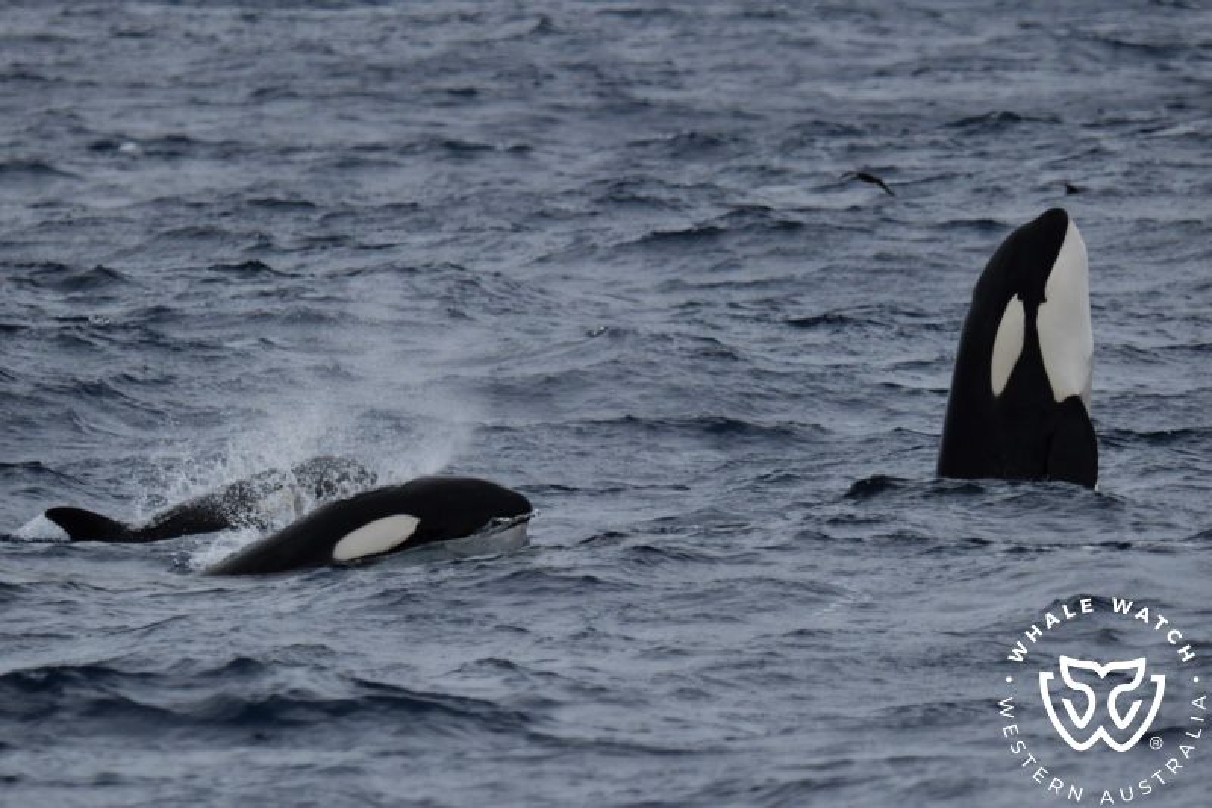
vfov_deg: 3.6
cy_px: 404
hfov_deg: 5.4
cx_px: 606
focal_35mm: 380
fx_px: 12790
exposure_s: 1/8000
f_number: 6
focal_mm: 380
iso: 1250
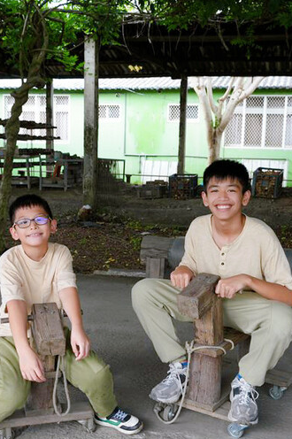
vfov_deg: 41.1
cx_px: 133
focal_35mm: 48
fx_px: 585
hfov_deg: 28.0
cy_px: 240
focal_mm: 28
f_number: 5
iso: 320
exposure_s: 1/100
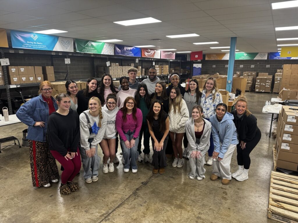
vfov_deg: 56.8
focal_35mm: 24
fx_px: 207
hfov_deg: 71.6
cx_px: 149
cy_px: 112
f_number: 1.78
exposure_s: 1/60
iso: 200
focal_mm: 6.76
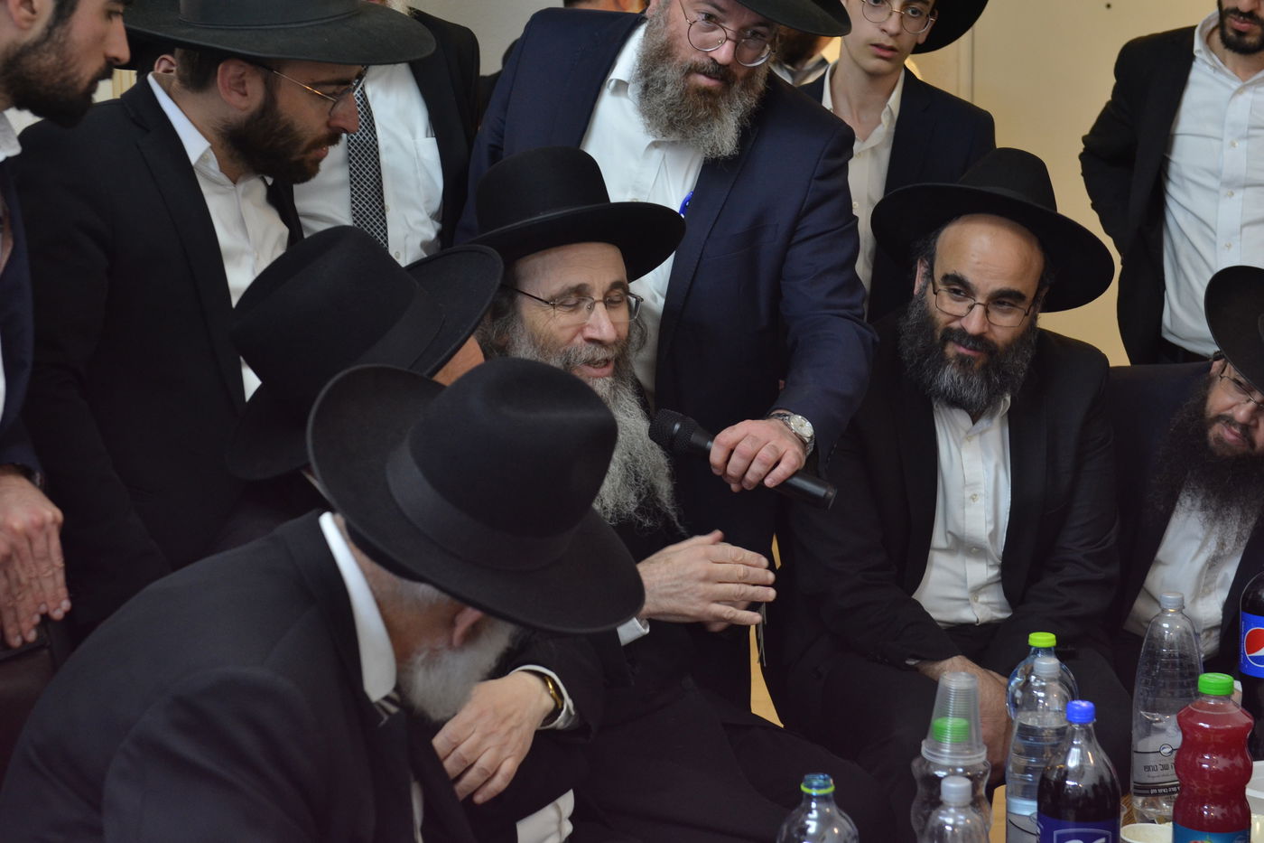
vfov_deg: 18.9
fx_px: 2528
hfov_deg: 28.1
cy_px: 422
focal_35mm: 72
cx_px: 632
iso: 800
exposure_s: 1/50
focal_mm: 48
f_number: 4.5
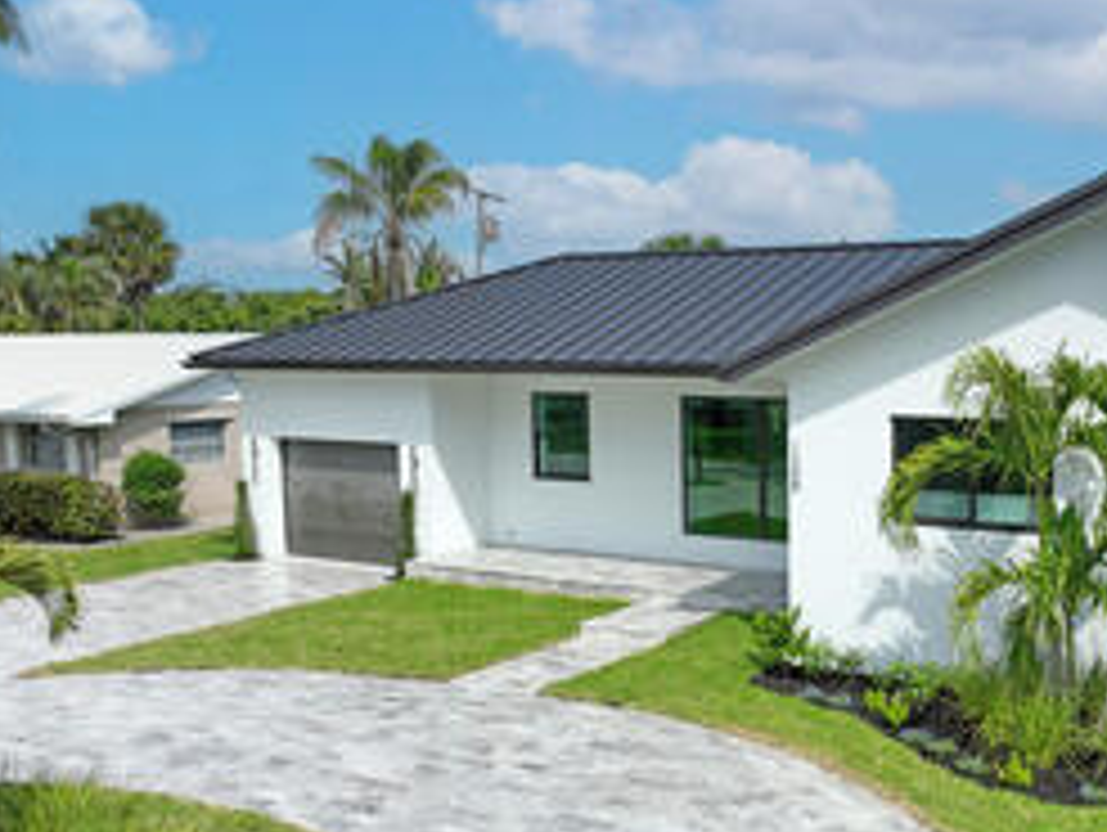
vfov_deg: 36.8
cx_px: 846
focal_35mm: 39
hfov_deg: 45.9
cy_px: 472
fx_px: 1248
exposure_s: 1/240
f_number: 2.8
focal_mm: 12.29
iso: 100
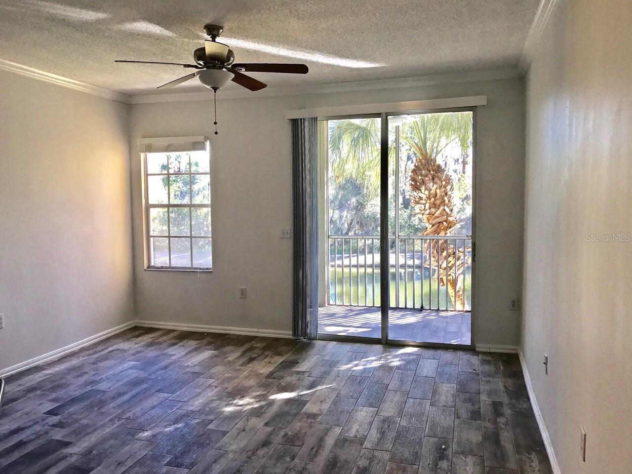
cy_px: 237
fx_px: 511
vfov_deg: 49.7
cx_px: 316
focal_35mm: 28
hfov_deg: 63.4
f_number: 1.8
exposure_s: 1/60
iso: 25
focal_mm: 3.99
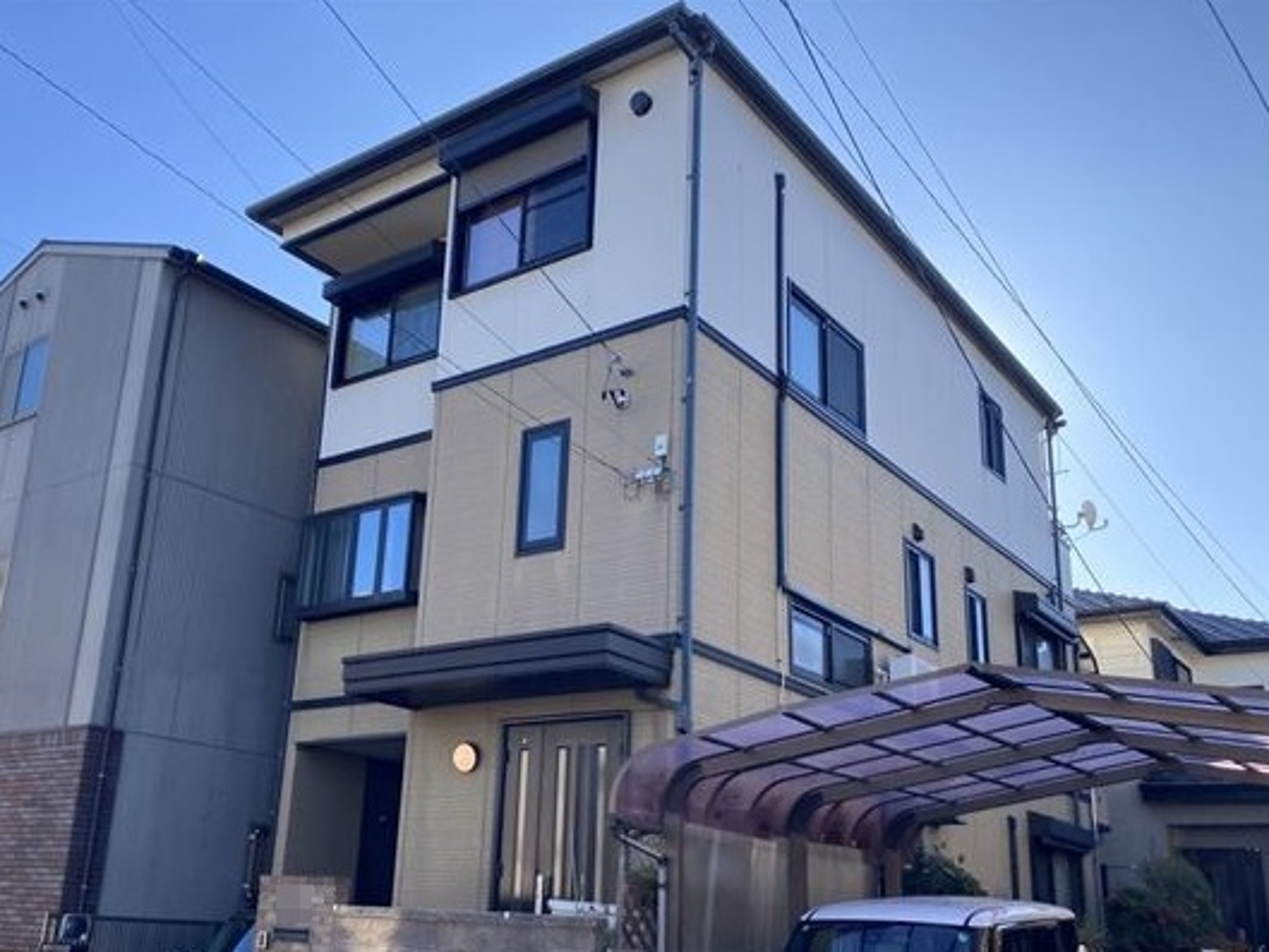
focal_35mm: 28
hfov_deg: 63.4
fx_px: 1027
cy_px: 476
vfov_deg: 49.8
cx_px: 634
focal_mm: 3.99
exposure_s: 1/495
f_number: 1.8
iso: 20
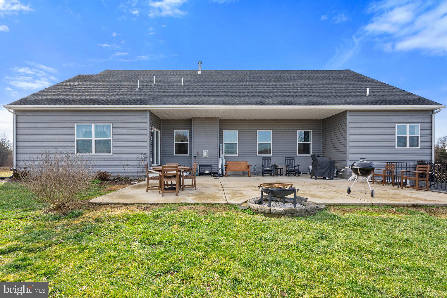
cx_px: 224
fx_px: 199
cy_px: 149
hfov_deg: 96.7
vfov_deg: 73.7
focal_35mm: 16
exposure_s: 1/160
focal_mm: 16
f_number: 13
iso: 200
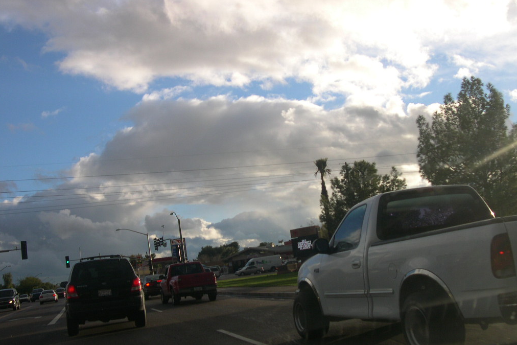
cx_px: 256
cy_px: 187
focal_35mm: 40
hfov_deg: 48.5
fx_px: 574
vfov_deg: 33.4
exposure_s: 1/127
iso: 100
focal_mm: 8
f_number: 7.6
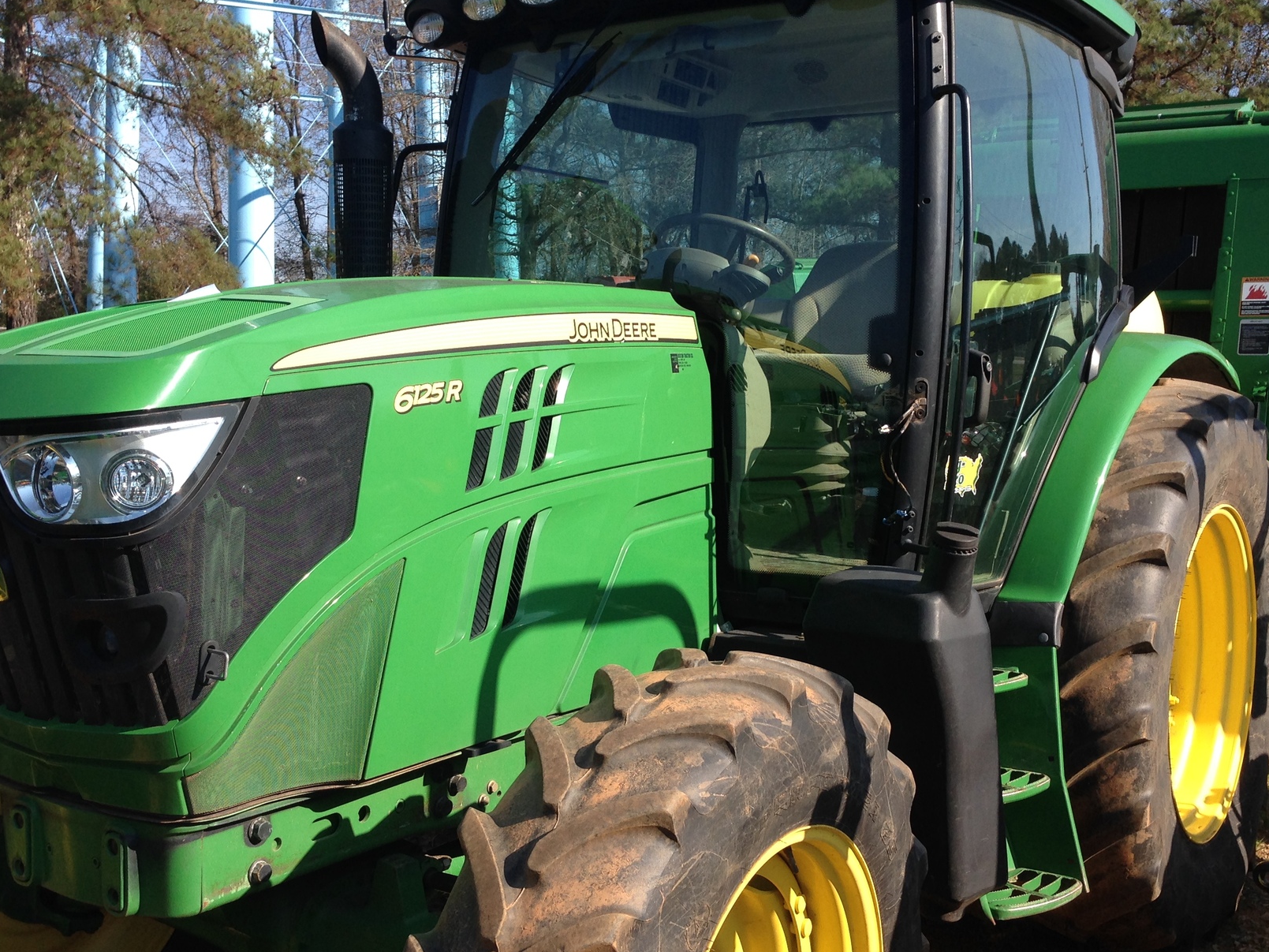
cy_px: 487
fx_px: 1540
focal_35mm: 42
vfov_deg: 34.4
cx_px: 668
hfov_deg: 44.8
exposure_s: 1/874
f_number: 2.4
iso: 50
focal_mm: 4.12
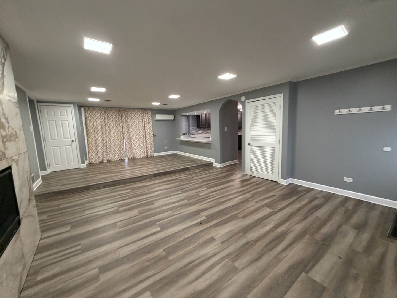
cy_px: 149
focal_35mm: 14
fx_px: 161
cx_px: 198
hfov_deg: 102.1
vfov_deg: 85.7
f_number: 2.2
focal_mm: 2.22
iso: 200
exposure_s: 1/60
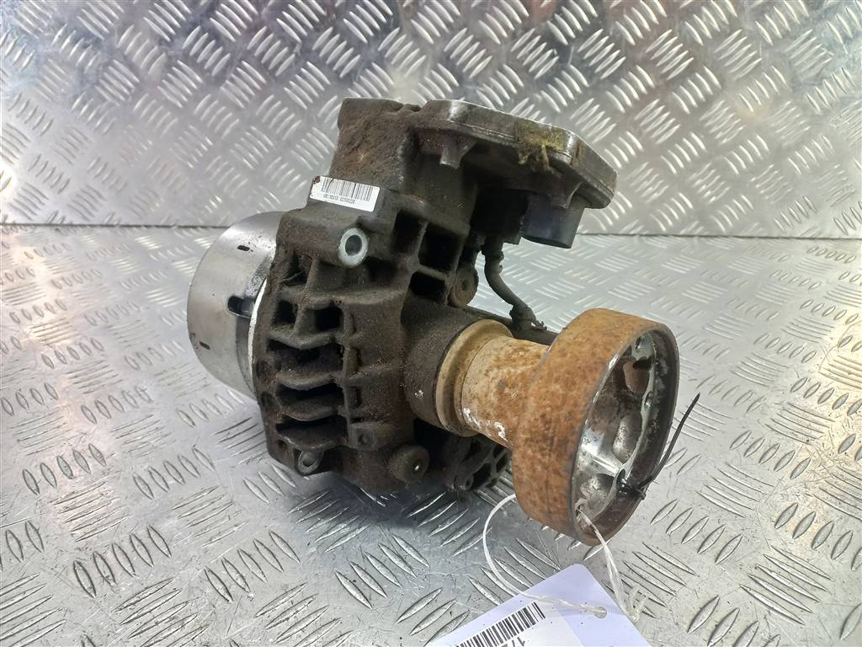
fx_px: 623
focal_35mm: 25
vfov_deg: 54.9
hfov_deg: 69.4
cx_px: 431
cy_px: 324
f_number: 1.8
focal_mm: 4.6
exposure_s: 1/50
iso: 125
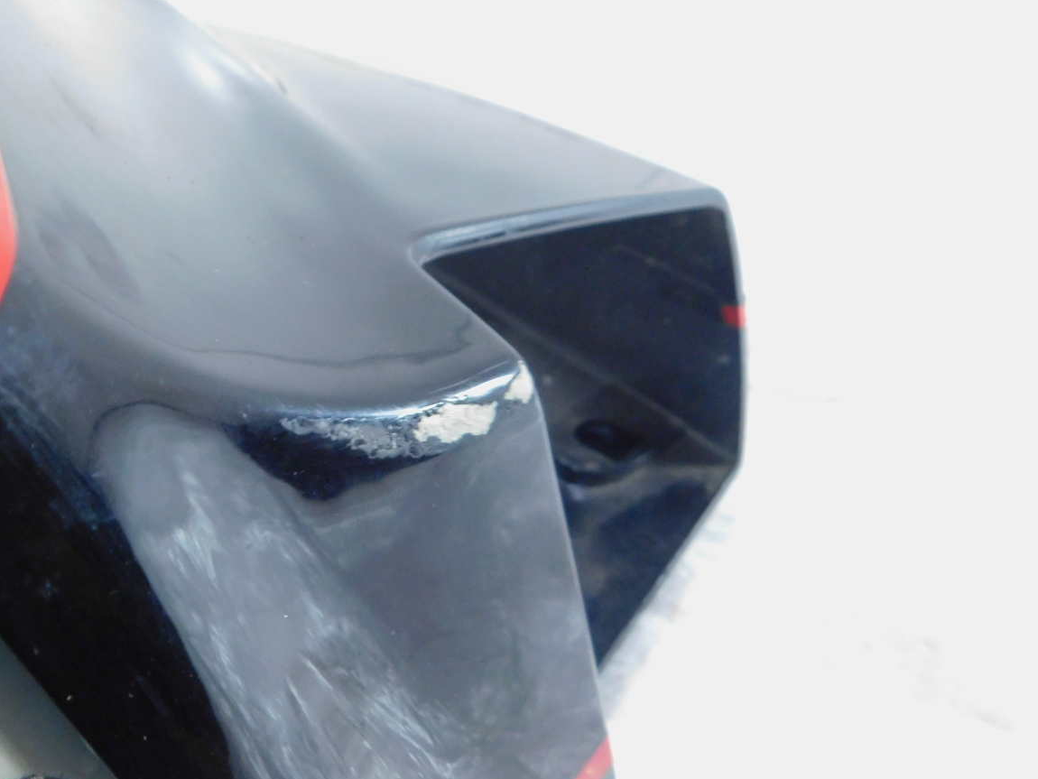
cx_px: 403
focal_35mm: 32
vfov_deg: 44.2
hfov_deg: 56.3
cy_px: 366
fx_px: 960
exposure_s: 1/25
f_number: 3
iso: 400
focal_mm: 4
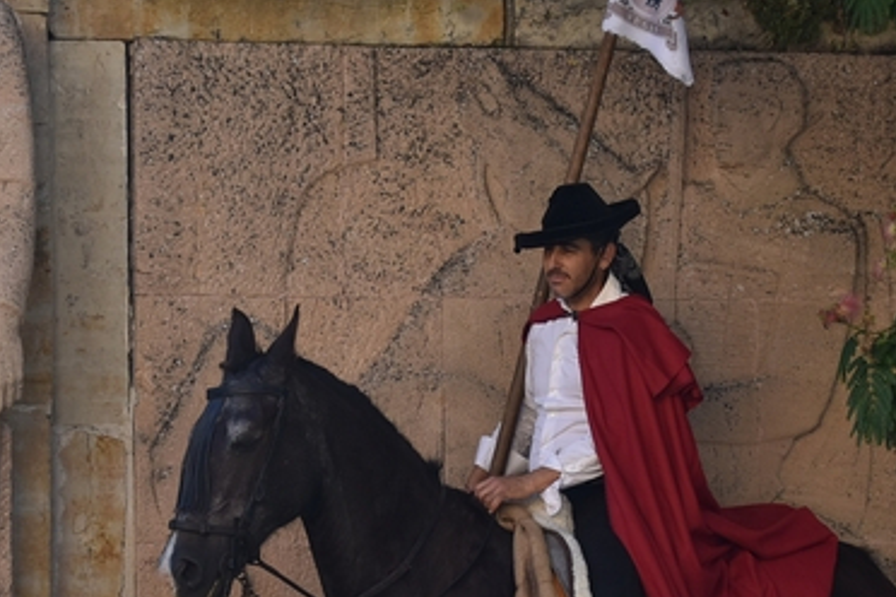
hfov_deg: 14.9
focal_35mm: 138
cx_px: 395
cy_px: 453
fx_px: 3434
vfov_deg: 9.9
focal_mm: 38
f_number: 4.2
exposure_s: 1/320
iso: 140
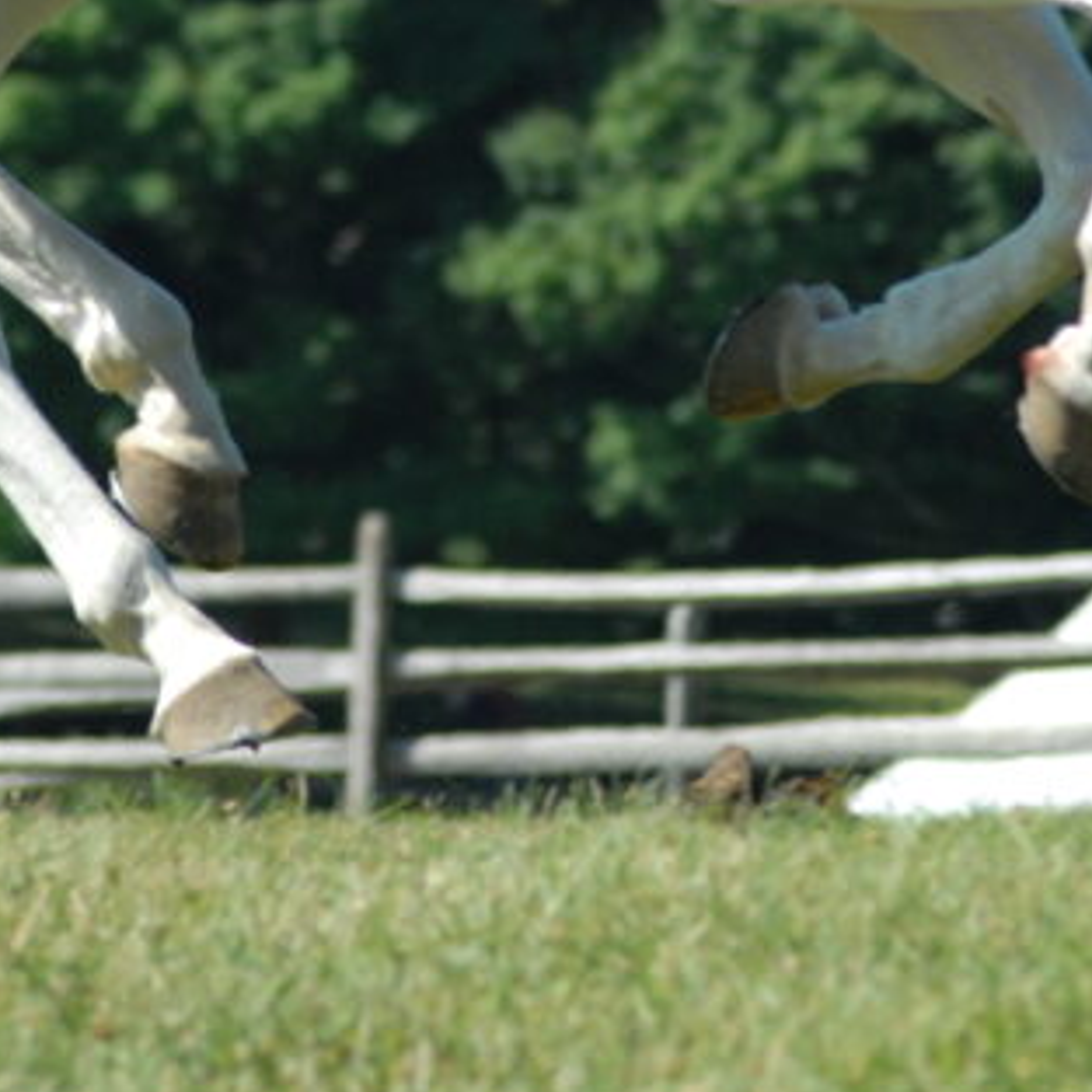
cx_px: 485
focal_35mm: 658
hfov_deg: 2.7
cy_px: 251
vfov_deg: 2.7
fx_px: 23484
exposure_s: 1/800
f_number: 7.1
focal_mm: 210
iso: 500
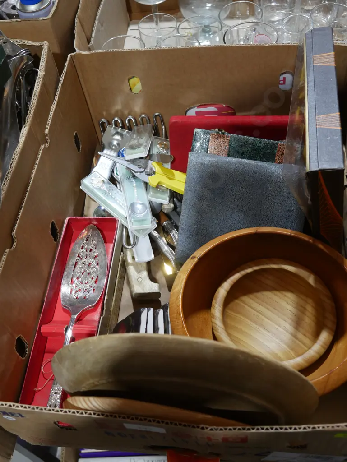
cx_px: 174
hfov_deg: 36.0
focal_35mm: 40
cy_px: 231
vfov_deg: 46.8
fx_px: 534
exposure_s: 1/60
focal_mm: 20
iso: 320
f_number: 4.4
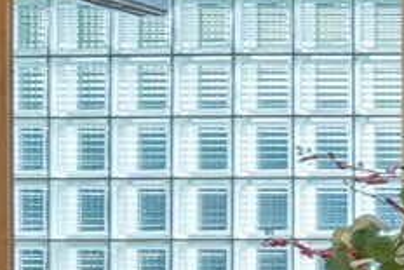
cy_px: 244
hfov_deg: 12.9
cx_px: 968
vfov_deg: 11.3
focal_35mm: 121
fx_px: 1355
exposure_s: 1/400
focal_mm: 16.5
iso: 400
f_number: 9
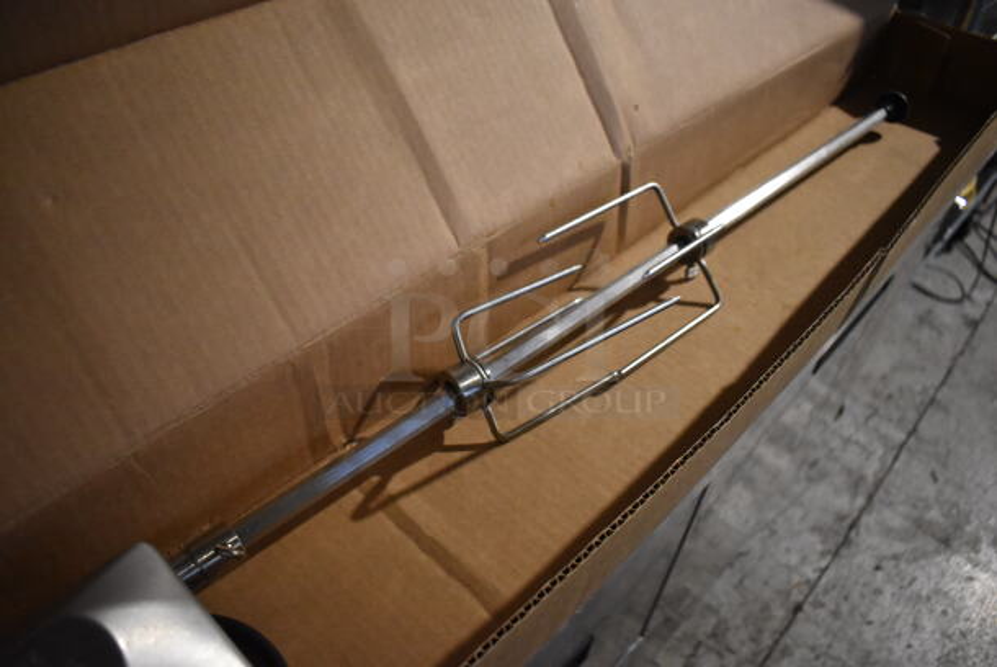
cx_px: 498
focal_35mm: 27
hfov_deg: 67.3
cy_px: 334
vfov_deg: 48.0
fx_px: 748
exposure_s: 1/125
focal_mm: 18
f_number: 3.5
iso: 3600
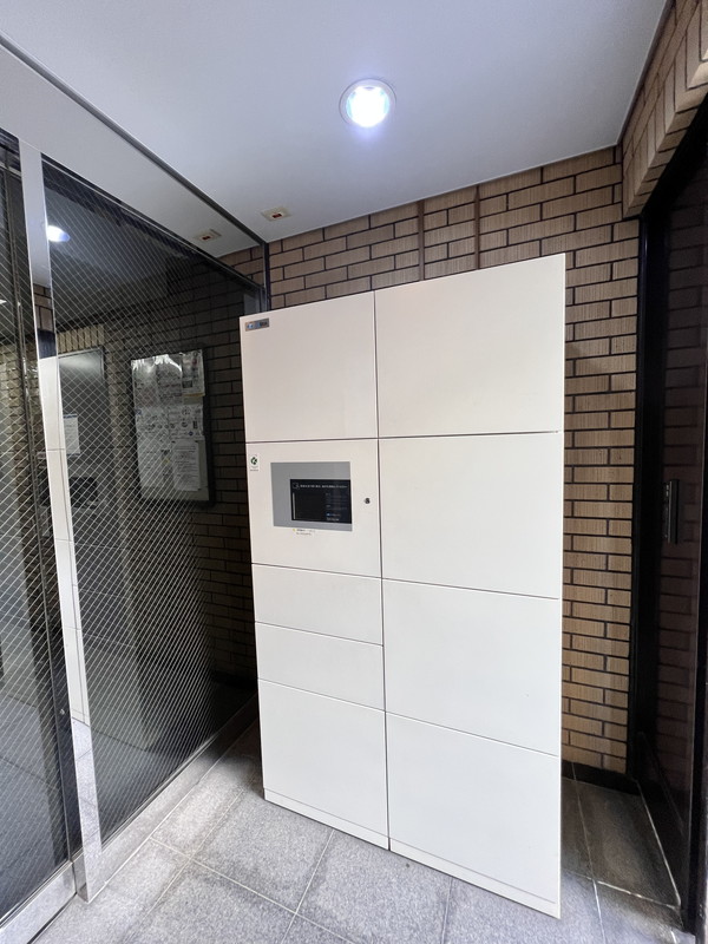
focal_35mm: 13
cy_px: 472
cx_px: 354
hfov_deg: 89.9
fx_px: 355
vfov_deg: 106.2
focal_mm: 1.57
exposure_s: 1/50
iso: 125
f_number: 1.8
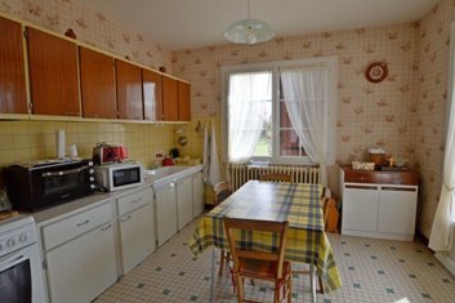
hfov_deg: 93.3
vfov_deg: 70.4
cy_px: 150
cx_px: 236
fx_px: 215
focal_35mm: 17
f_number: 5.6
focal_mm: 10
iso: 360
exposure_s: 1/125
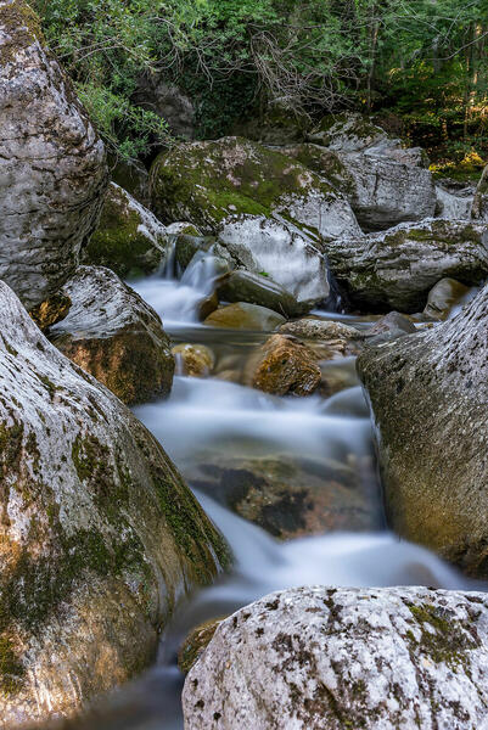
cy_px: 365
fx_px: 893
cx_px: 244
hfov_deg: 30.6
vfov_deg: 44.5
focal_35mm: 44
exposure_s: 30
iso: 100
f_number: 13
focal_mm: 44
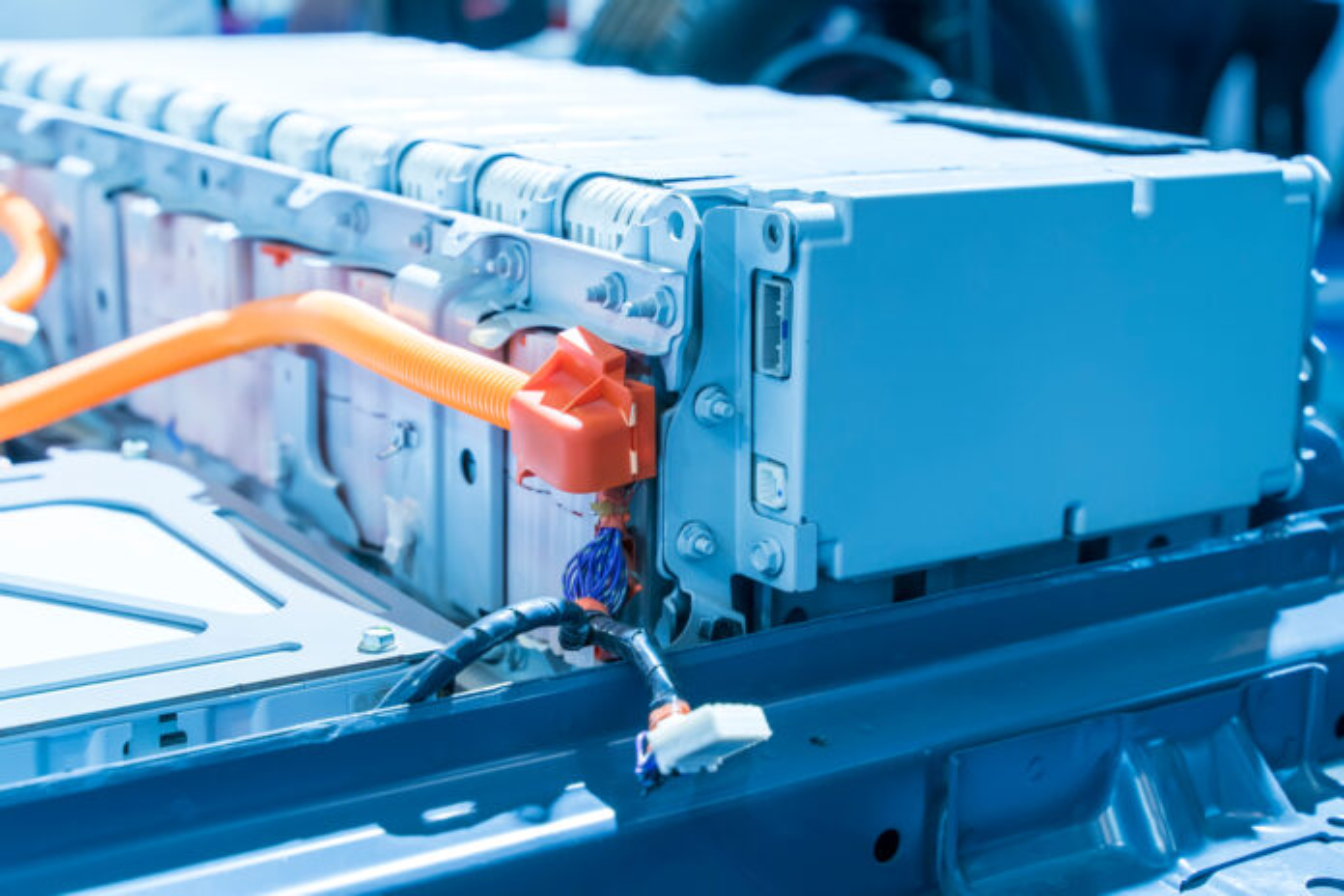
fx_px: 2016
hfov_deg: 36.9
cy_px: 448
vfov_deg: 25.1
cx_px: 672
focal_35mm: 54
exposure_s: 1/160
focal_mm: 54
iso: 800
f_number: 5.6
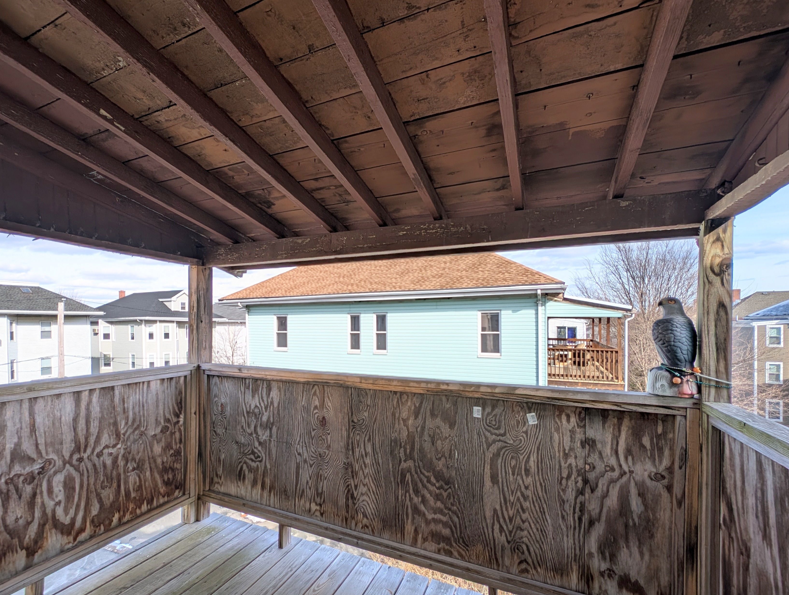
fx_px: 342
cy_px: 326
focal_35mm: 15
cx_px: 381
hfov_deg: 98.0
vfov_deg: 81.7
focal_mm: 2.23
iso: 41
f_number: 1.95
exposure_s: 1/838
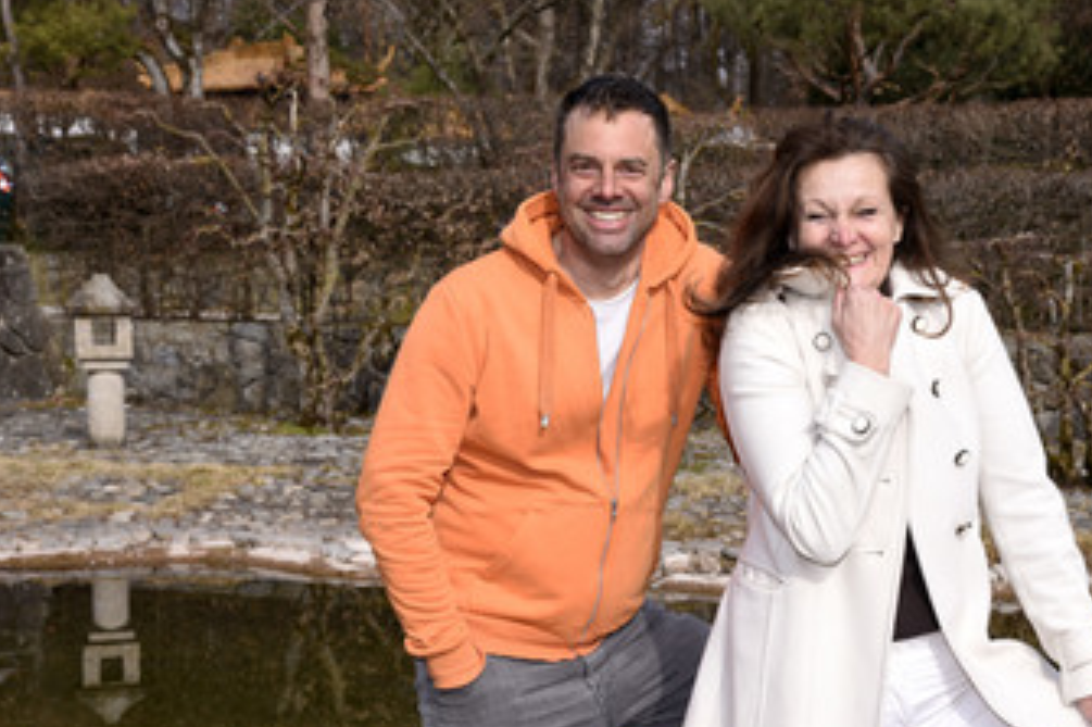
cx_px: 699
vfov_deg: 17.4
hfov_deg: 25.9
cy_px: 456
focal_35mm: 78
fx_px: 2365
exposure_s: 1/160
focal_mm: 58
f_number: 9
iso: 160
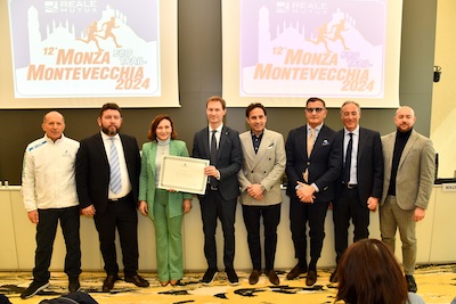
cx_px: 228
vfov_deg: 53.2
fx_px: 304
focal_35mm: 24
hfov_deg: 73.7
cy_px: 152
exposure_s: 1/250
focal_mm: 24
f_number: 5.6
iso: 1250
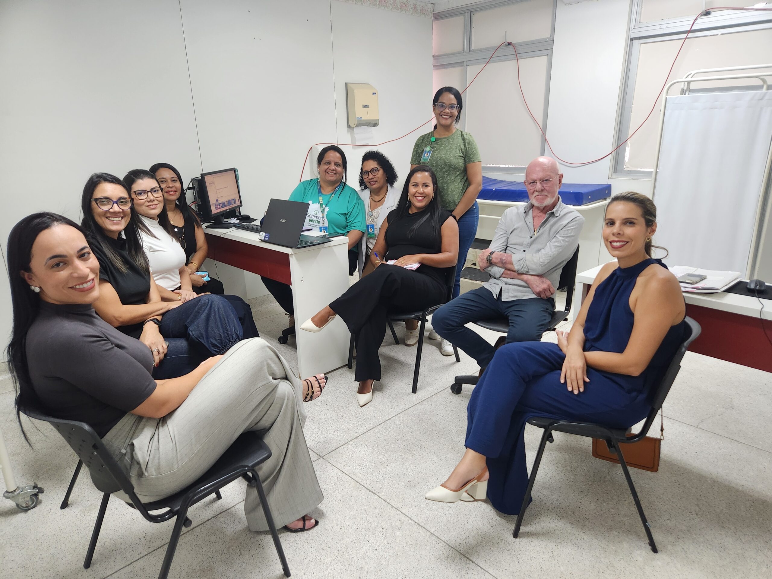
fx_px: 513
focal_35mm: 23
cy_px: 290
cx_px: 386
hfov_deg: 73.9
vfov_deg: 58.9
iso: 320
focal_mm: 5.4
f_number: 1.8
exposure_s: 1/120
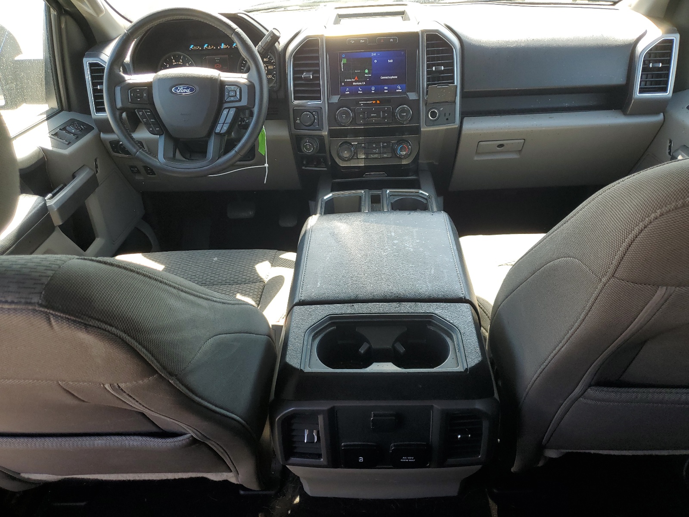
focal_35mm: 26
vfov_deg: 53.1
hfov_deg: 67.3
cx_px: 344
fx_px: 518
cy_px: 258
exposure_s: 1/196
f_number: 1.5
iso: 50
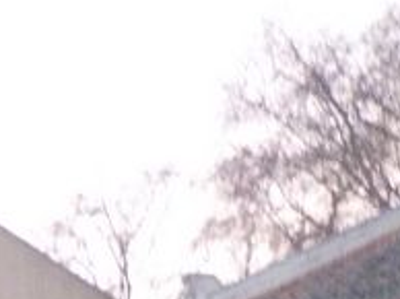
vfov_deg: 10.0
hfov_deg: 12.8
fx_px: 1489
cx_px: -470
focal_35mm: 129
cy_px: 720
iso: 800
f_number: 2.8
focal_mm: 4.4
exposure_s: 1/15
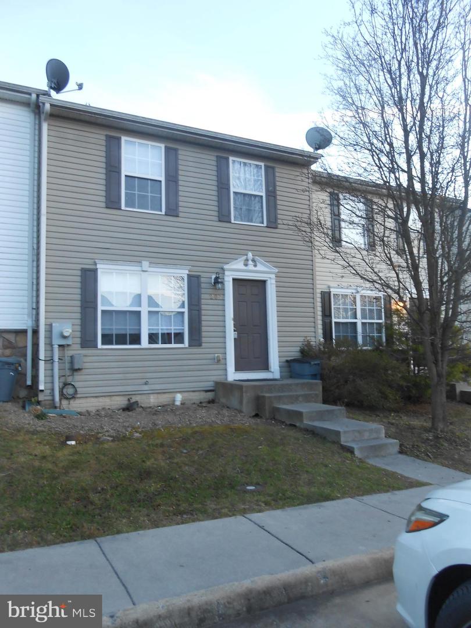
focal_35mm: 26
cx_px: 236
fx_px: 472
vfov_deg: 67.3
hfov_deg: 53.1
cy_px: 314
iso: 160
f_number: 3.5
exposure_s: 1/30
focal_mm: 4.6
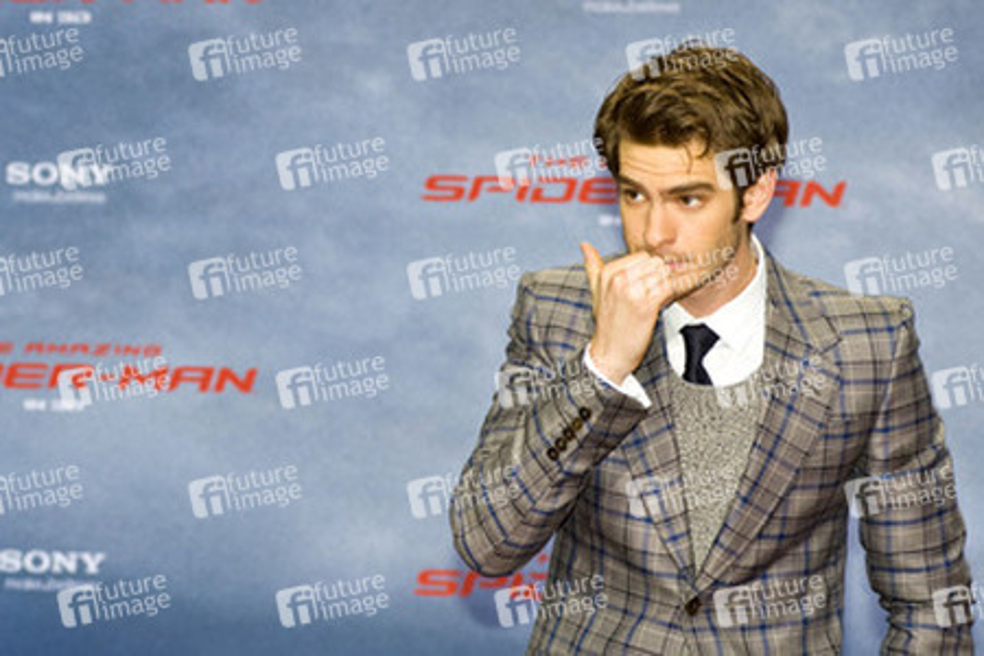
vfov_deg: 11.4
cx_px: 492
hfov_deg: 17.1
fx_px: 3280
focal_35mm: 120
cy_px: 328
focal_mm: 120
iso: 800
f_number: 5
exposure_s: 1/250
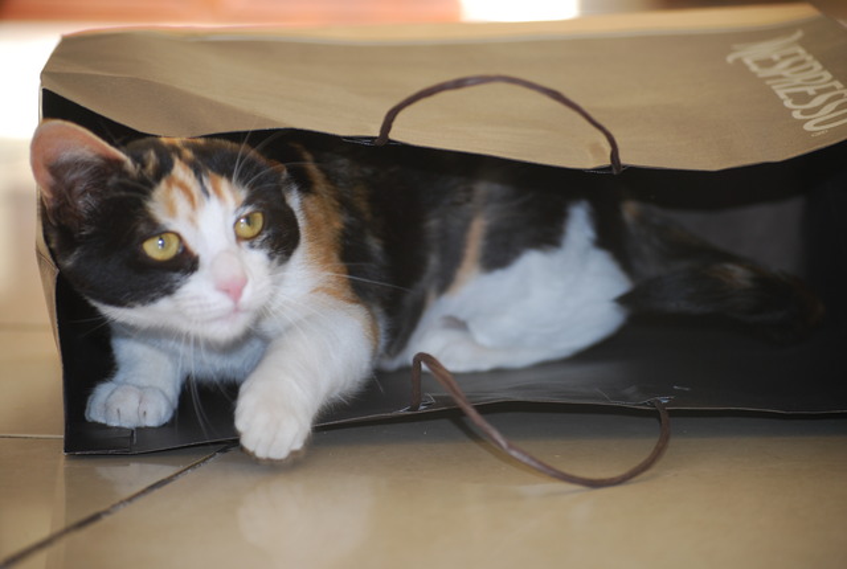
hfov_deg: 17.0
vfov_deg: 11.5
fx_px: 2830
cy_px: 284
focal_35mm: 120
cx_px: 424
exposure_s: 1/60
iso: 200
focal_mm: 80
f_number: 4.5
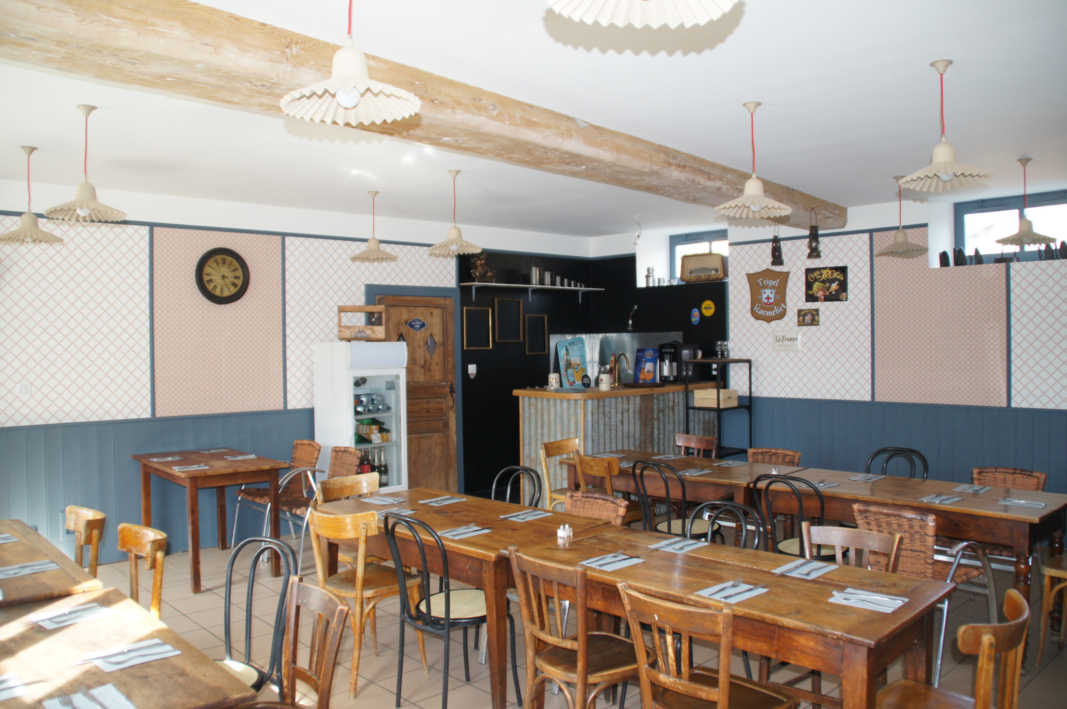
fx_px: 800
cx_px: 534
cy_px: 354
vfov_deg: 47.9
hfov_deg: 67.4
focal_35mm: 27
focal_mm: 18
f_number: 3.5
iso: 320
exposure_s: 1/60
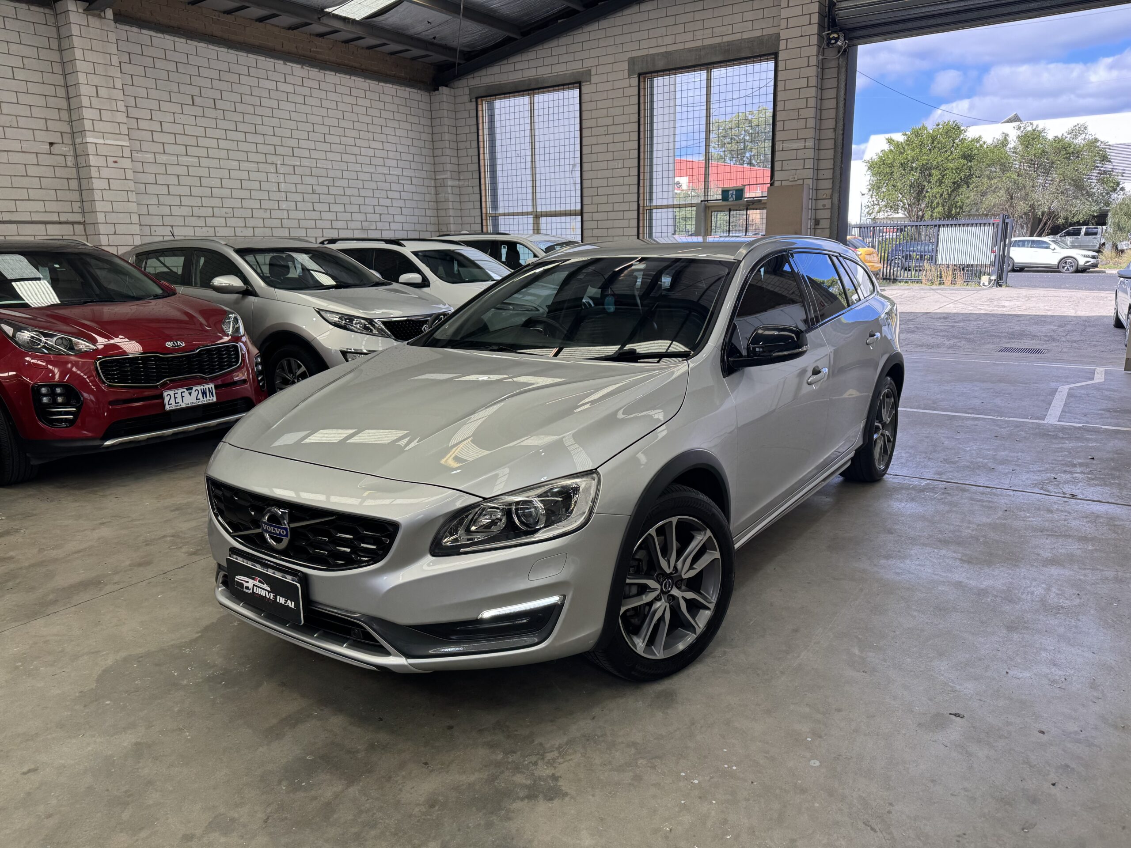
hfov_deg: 71.6
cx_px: 566
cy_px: 424
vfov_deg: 56.8
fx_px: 784
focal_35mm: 24
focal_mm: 6.76
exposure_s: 1/499
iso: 80
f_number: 1.78
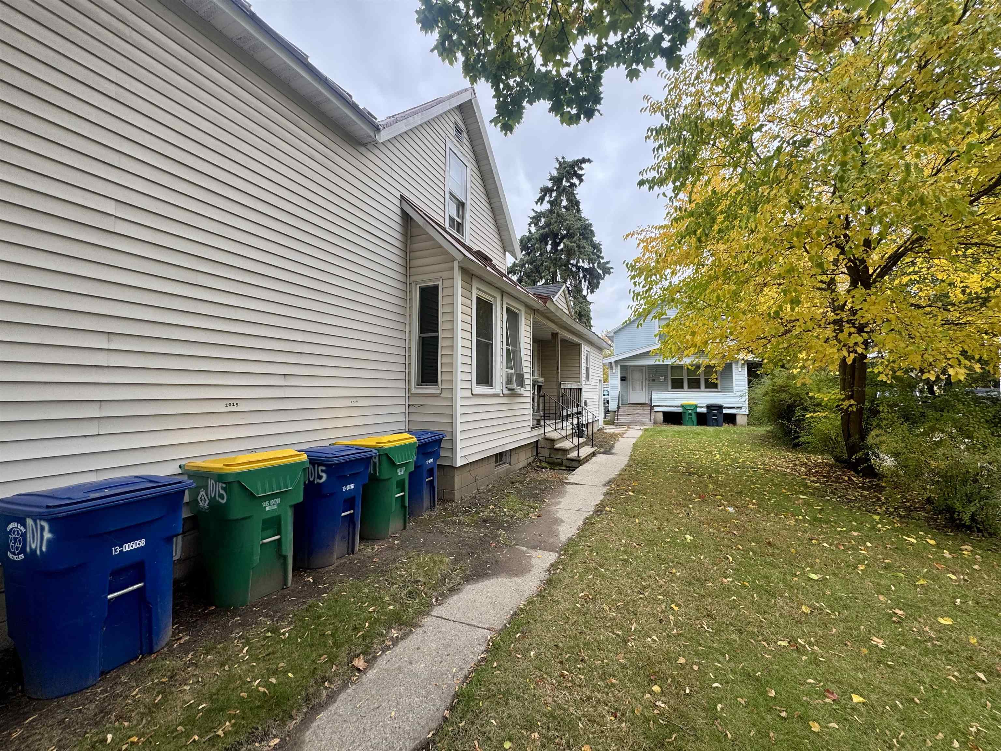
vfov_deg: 85.7
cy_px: 376
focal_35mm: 14
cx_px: 500
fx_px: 405
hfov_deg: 102.1
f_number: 2.2
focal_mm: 2.22
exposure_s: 1/284
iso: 40
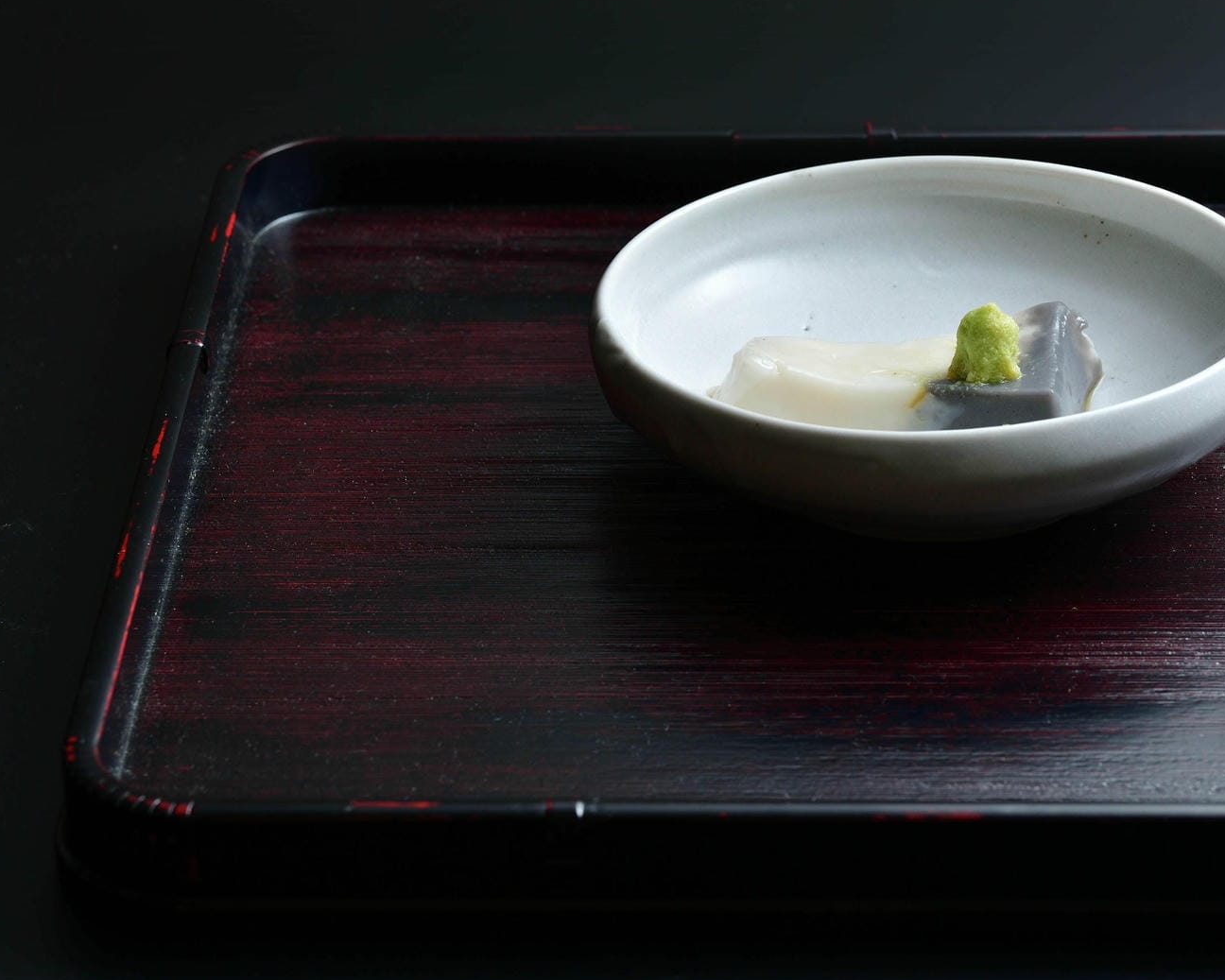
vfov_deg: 13.3
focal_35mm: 116
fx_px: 4191
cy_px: 509
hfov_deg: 16.6
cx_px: 764
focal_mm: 65
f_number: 10
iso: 100
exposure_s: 1/200
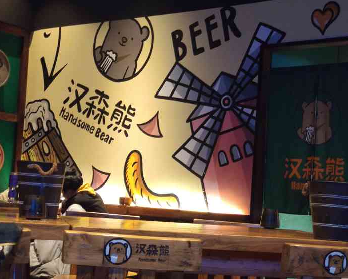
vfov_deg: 22.8
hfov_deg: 28.3
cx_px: 173
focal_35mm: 67
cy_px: 161
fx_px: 690
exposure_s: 1/33
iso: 2281
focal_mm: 6.22
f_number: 2.2
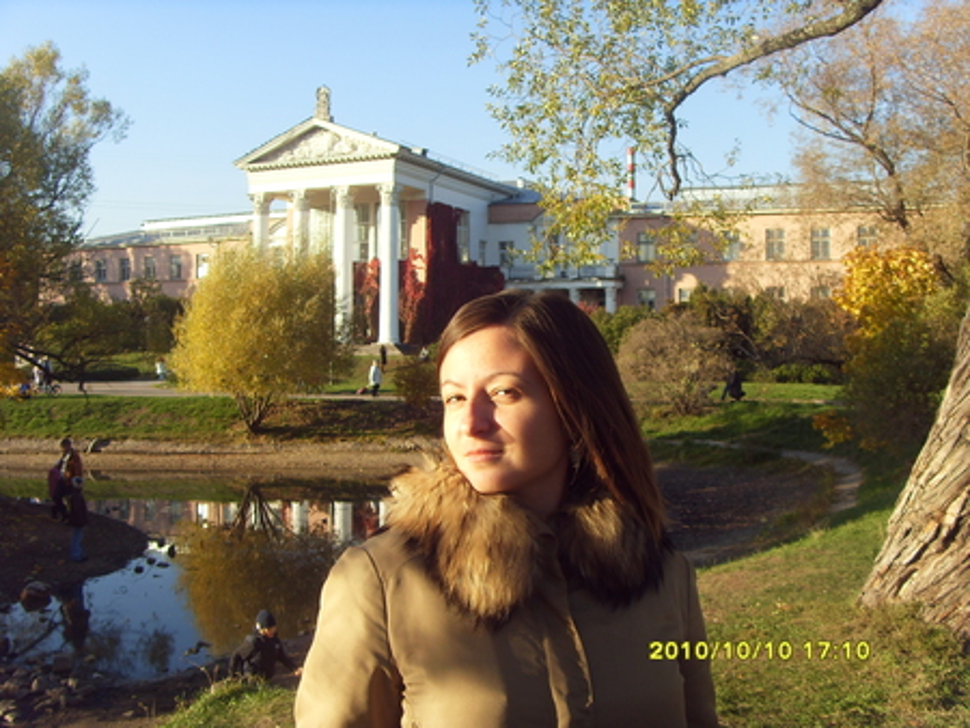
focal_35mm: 39
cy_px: 364
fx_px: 1093
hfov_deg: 47.8
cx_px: 485
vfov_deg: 36.9
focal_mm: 6.6
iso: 80
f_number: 3.5
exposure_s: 1/350
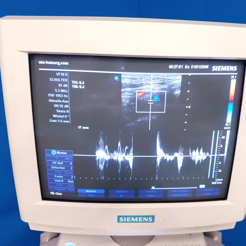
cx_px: 145
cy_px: 132
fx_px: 281
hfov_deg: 47.0
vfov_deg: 47.2
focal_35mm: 35
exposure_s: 1/33
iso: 320
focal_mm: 4.3
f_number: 1.5
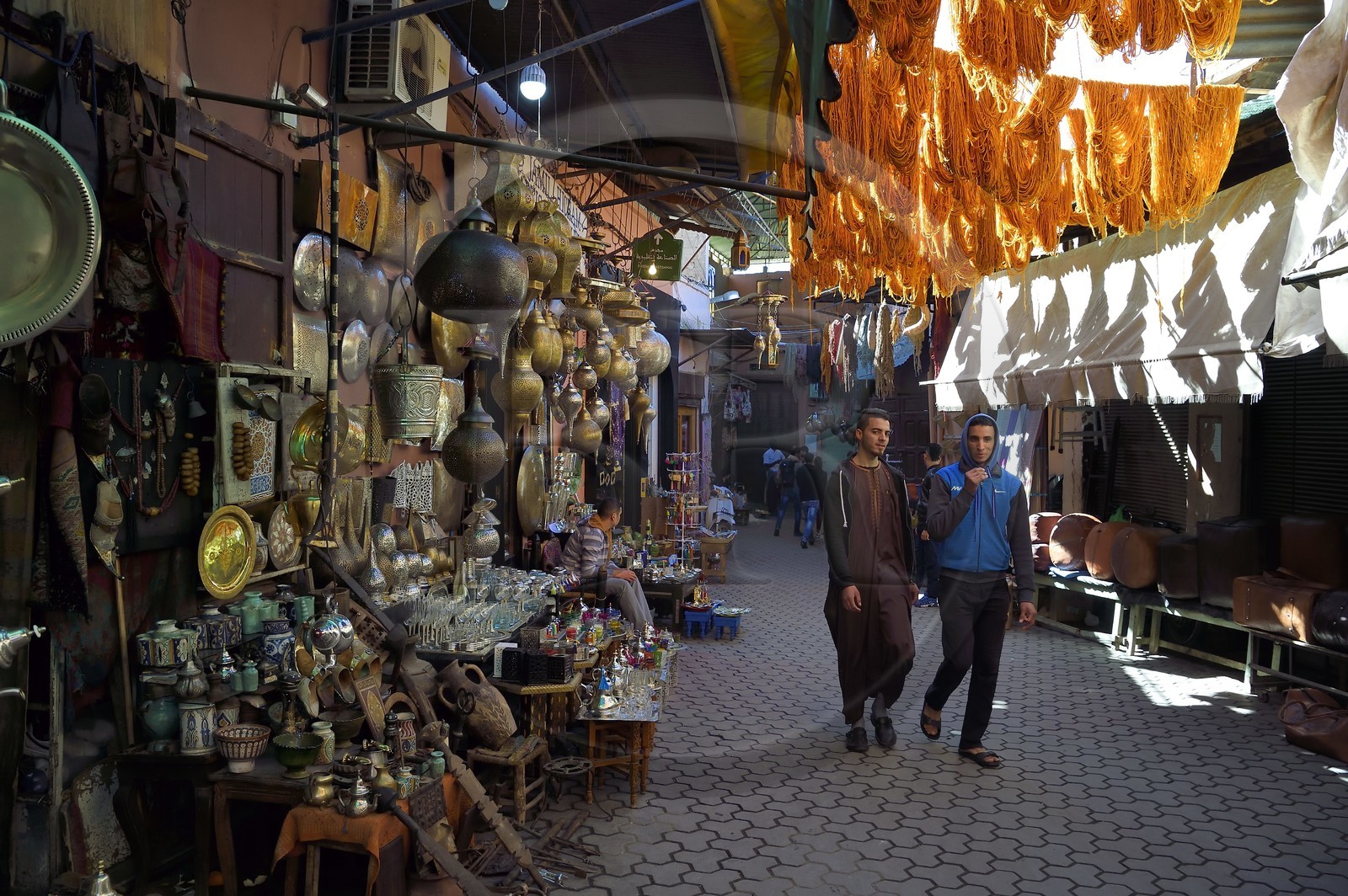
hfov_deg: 65.5
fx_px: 1048
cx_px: 674
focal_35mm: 28
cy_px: 448
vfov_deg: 46.3
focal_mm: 28
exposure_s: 1/320
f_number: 8
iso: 1600
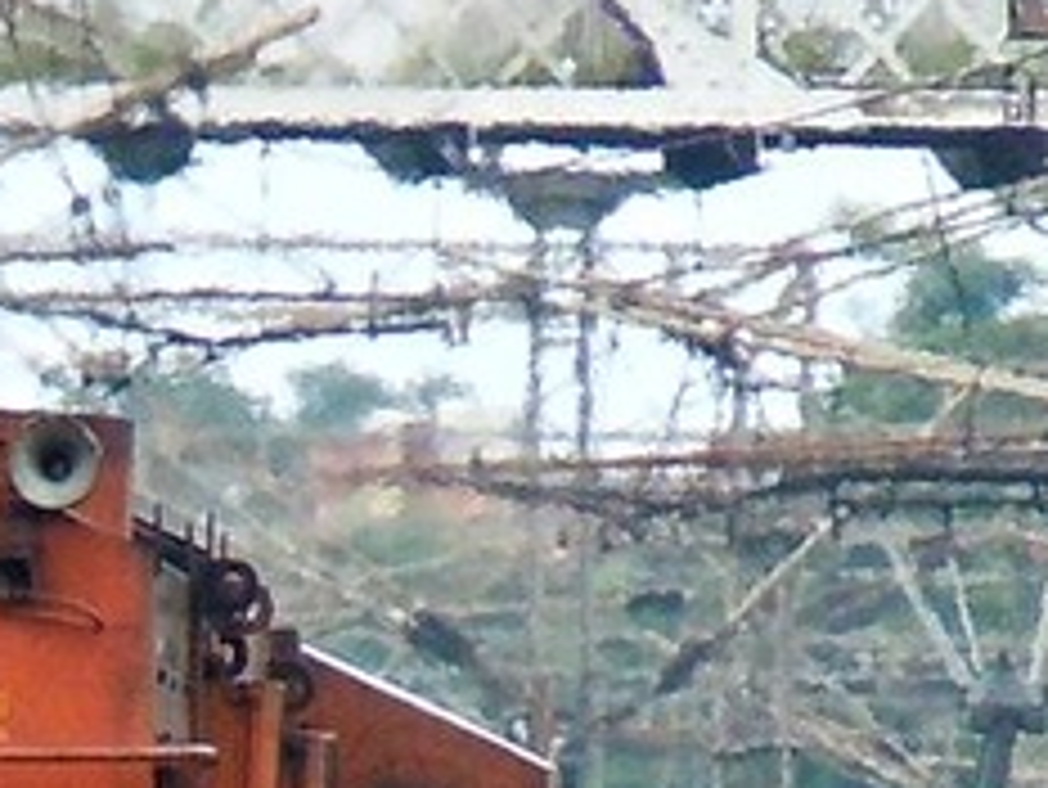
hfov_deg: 1.5
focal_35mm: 1317
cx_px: 90
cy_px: 1216
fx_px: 39893
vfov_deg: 1.1
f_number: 5.6
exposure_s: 1/200
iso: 320
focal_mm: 54
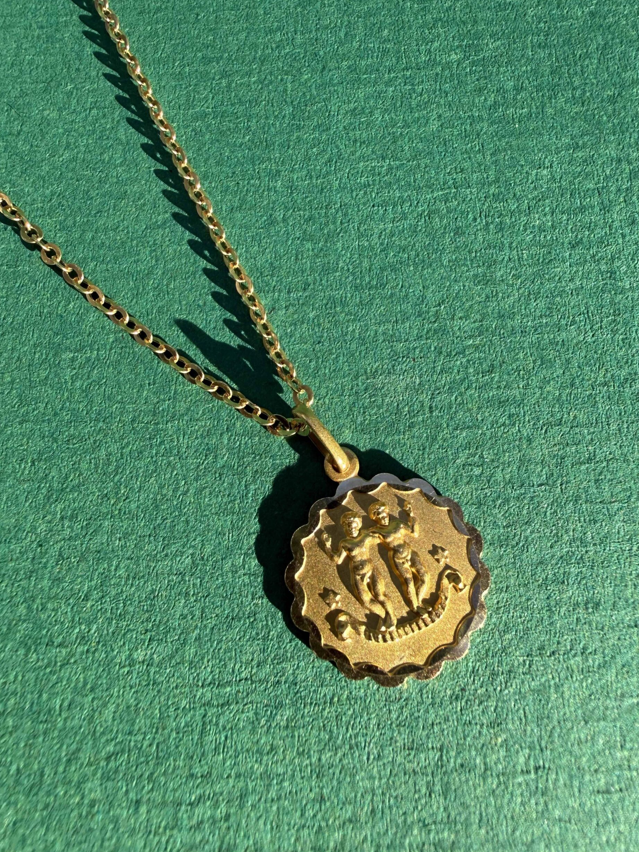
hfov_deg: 54.9
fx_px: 615
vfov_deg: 69.4
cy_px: 427
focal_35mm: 25
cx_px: 316
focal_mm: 2.22
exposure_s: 1/274
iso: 40
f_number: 2.2
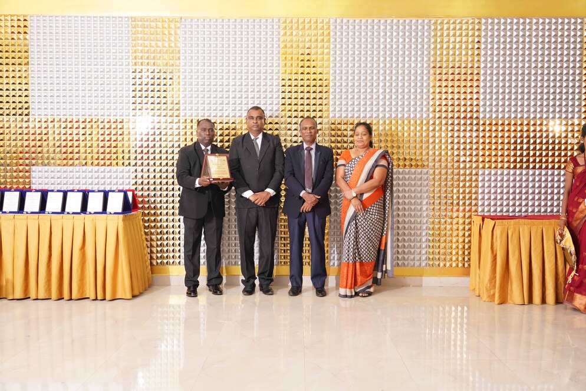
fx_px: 570
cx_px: 293
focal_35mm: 35
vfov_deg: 37.9
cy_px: 196
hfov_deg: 54.4
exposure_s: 1/250
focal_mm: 35
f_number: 4
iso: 800
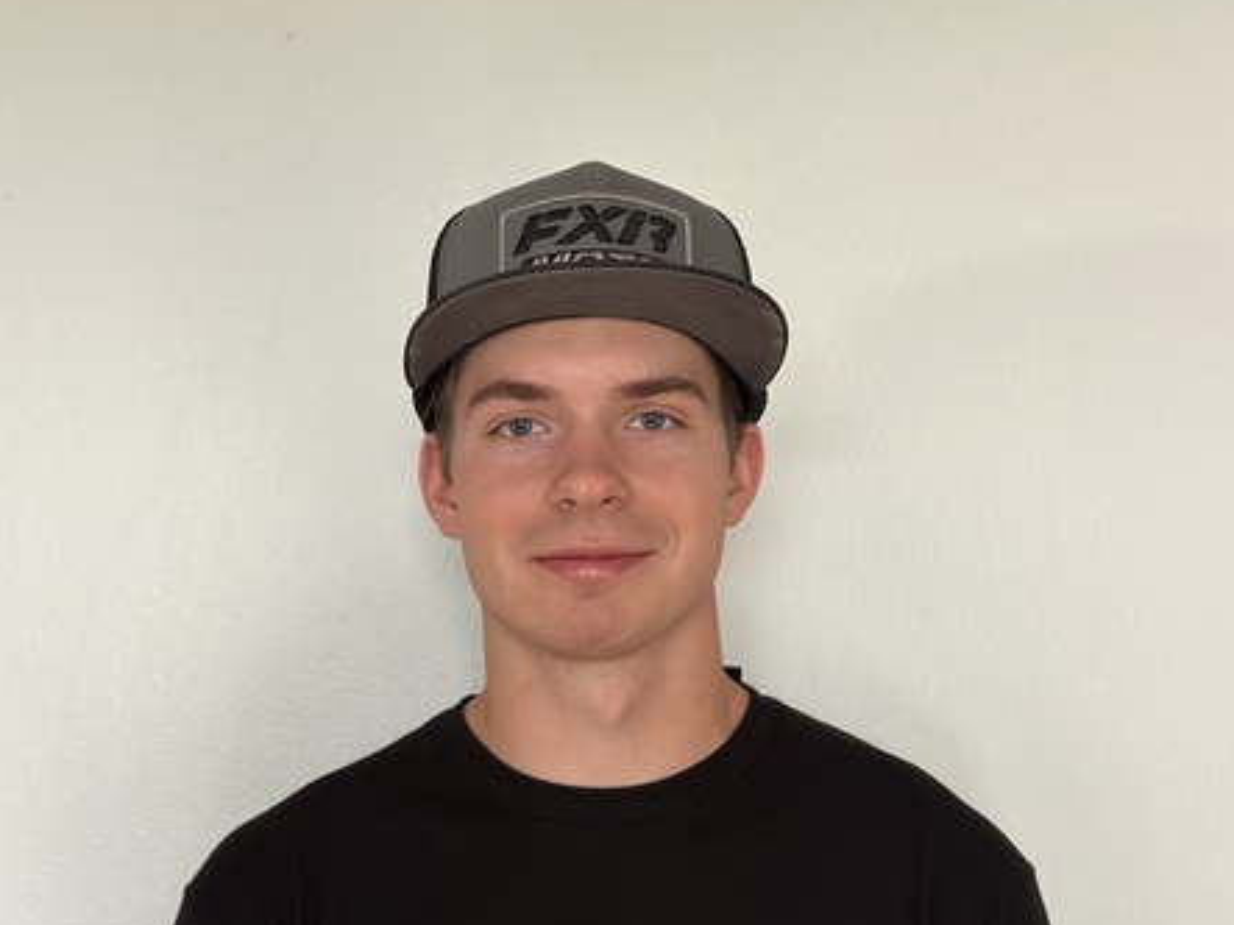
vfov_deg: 22.5
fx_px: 2317
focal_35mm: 65
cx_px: 624
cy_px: 552
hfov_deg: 29.8
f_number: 1.78
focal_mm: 6.86
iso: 400
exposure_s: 1/48
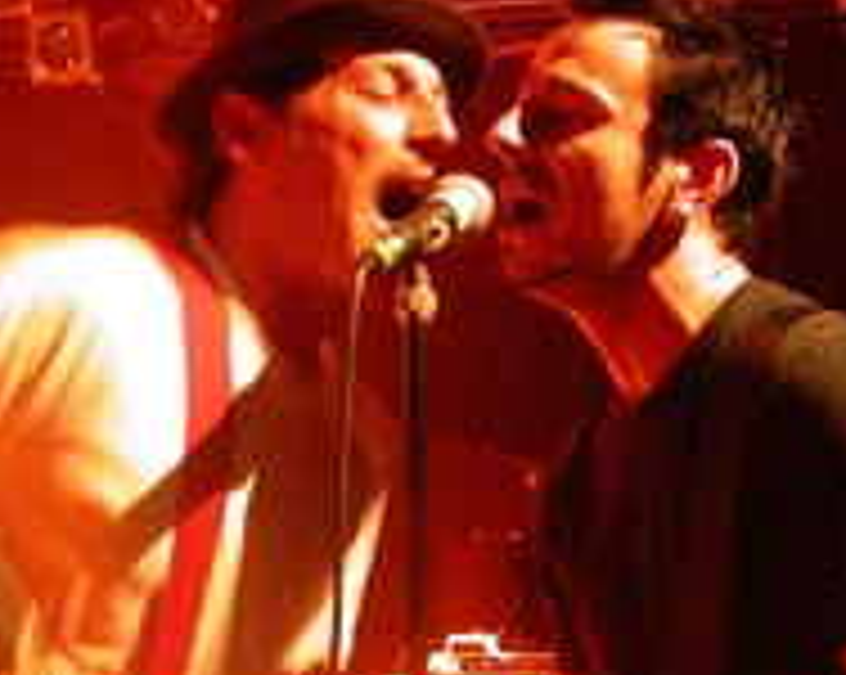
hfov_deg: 24.1
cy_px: 554
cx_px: 320
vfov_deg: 19.2
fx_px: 1976
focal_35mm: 79
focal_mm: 7.85
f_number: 2.6
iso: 800
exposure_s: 1/11.9
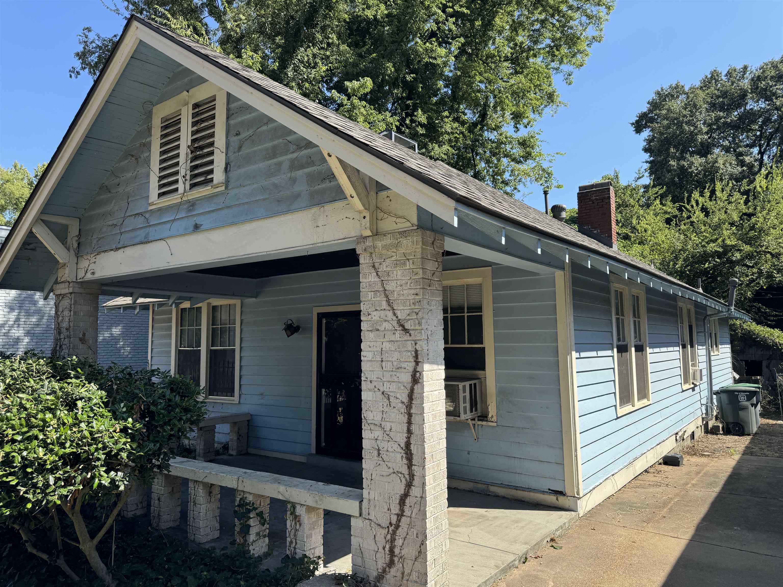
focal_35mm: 24
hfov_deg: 71.6
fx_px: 543
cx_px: 392
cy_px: 294
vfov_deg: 56.8
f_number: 1.78
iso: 80
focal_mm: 6.76
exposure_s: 1/1767
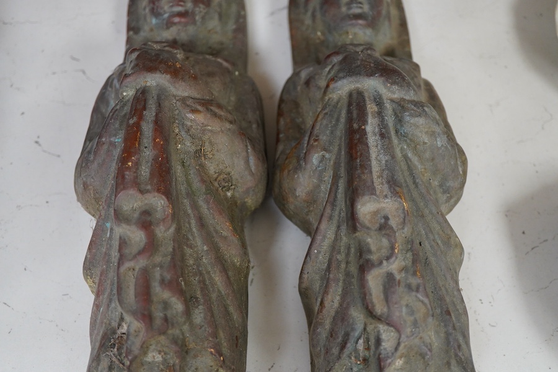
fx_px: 697
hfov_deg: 43.6
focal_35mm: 45
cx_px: 279
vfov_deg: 29.9
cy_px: 186
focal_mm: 30
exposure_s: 1/125
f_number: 3.5
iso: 1250
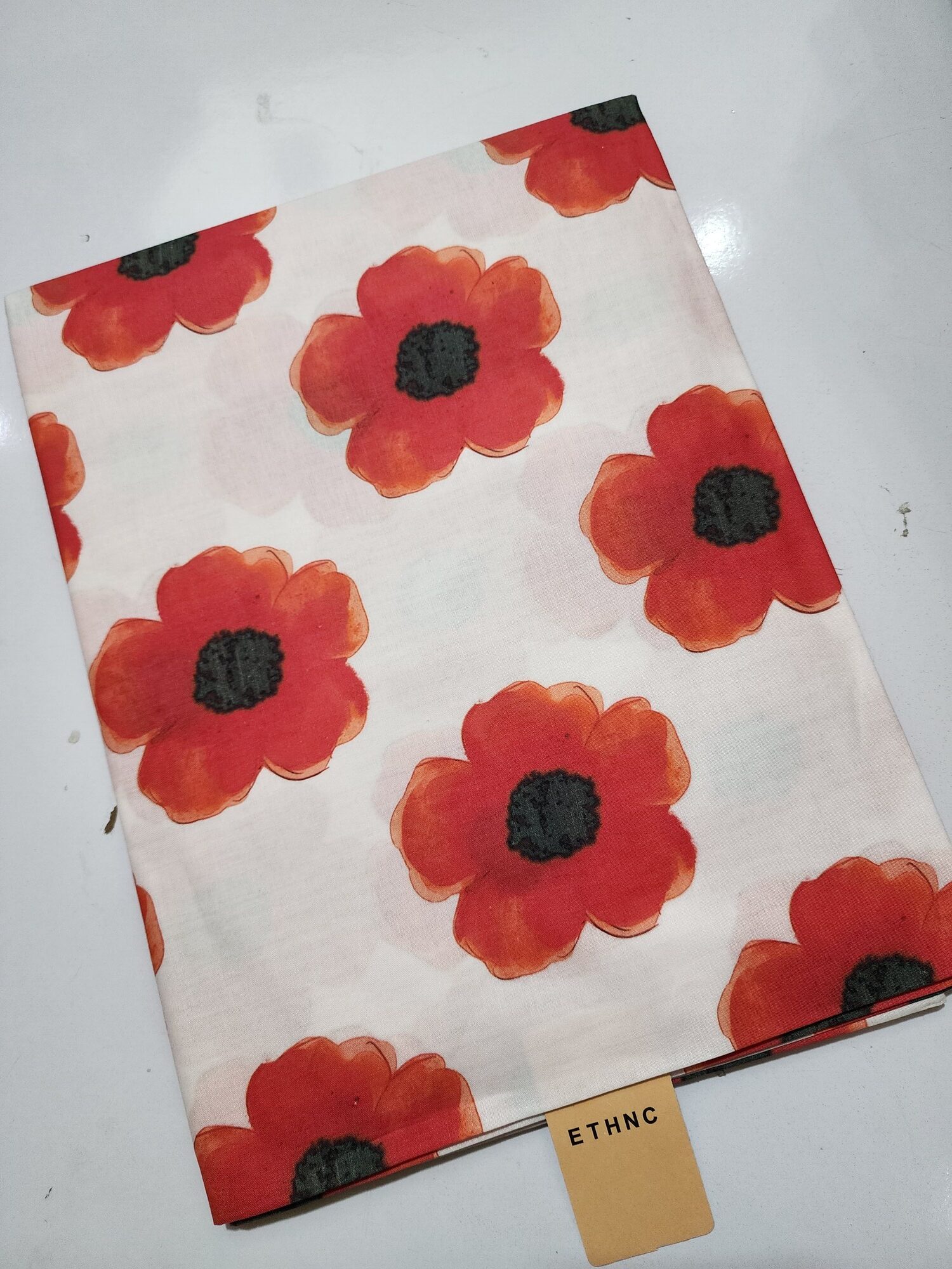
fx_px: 843
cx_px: 476
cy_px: 634
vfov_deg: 73.9
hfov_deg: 58.9
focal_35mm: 23
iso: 200
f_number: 1.8
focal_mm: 6.4
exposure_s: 1/180
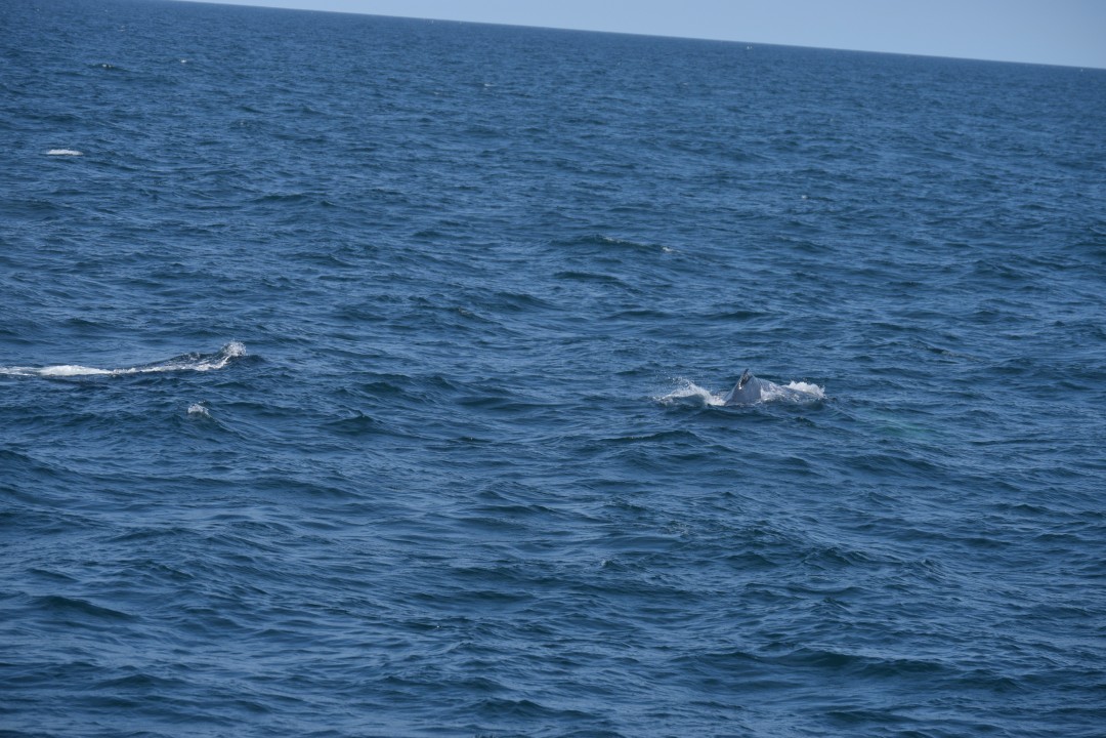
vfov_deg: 9.1
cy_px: 369
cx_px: 553
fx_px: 4608
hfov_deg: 13.7
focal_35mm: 150
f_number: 5.6
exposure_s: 1/1600
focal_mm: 100
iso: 200
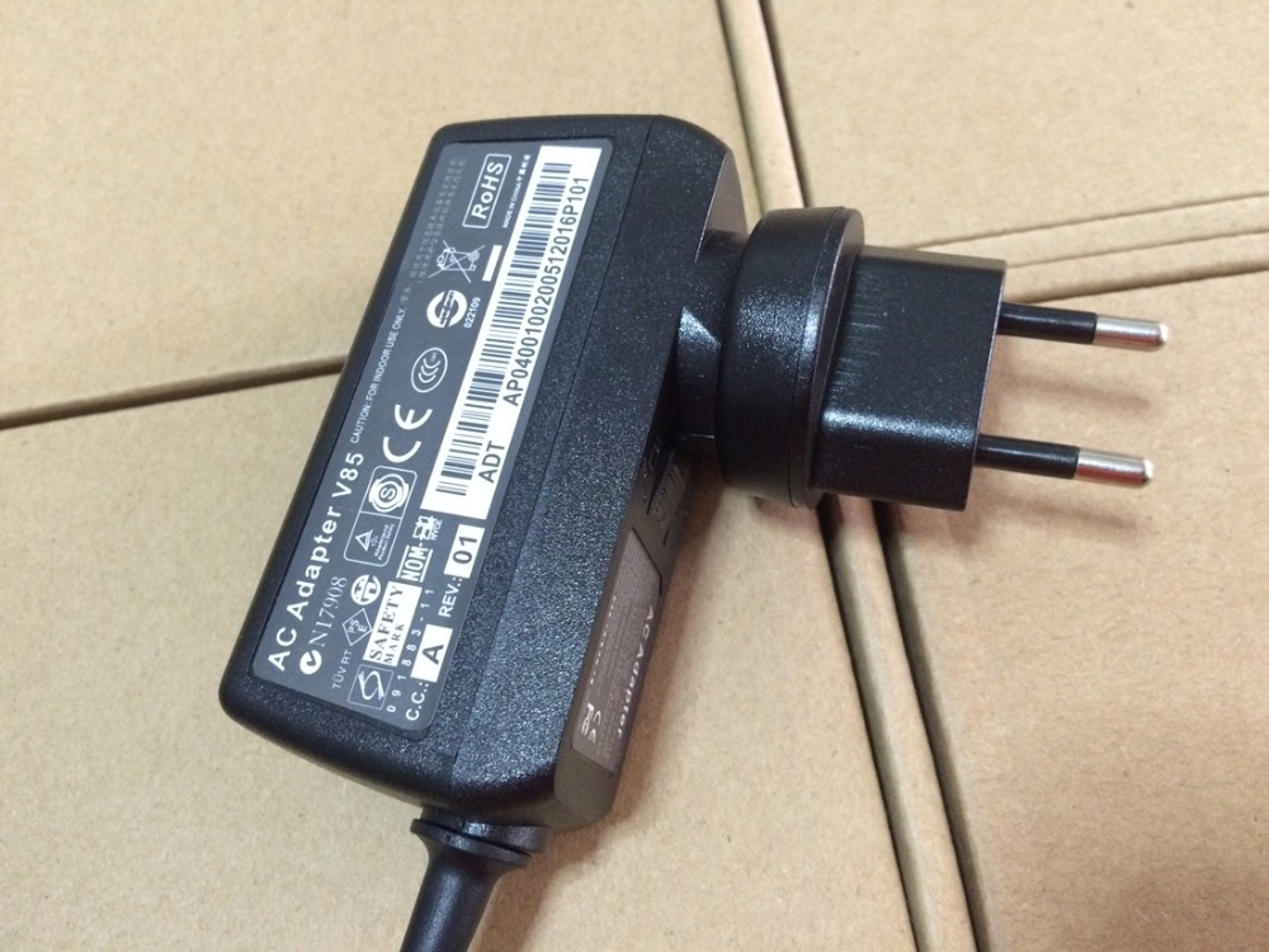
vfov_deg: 48.2
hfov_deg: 61.7
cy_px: 476
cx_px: 634
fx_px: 1063
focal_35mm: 29
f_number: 2.2
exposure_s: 1/25
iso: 320
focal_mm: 4.15
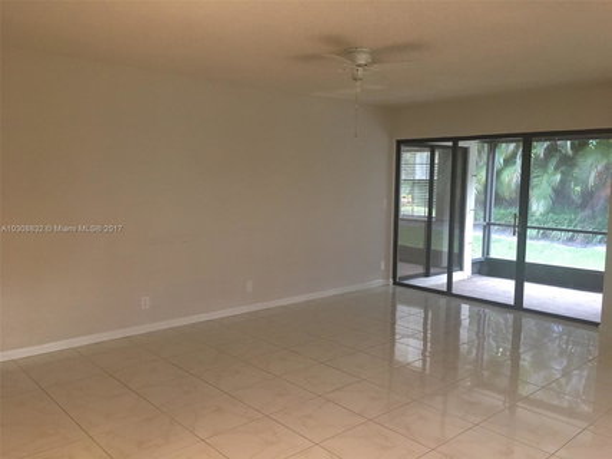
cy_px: 230
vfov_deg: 48.2
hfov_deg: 61.7
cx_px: 306
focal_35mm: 29
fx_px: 513
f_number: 2.2
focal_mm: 4.15
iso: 160
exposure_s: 1/30
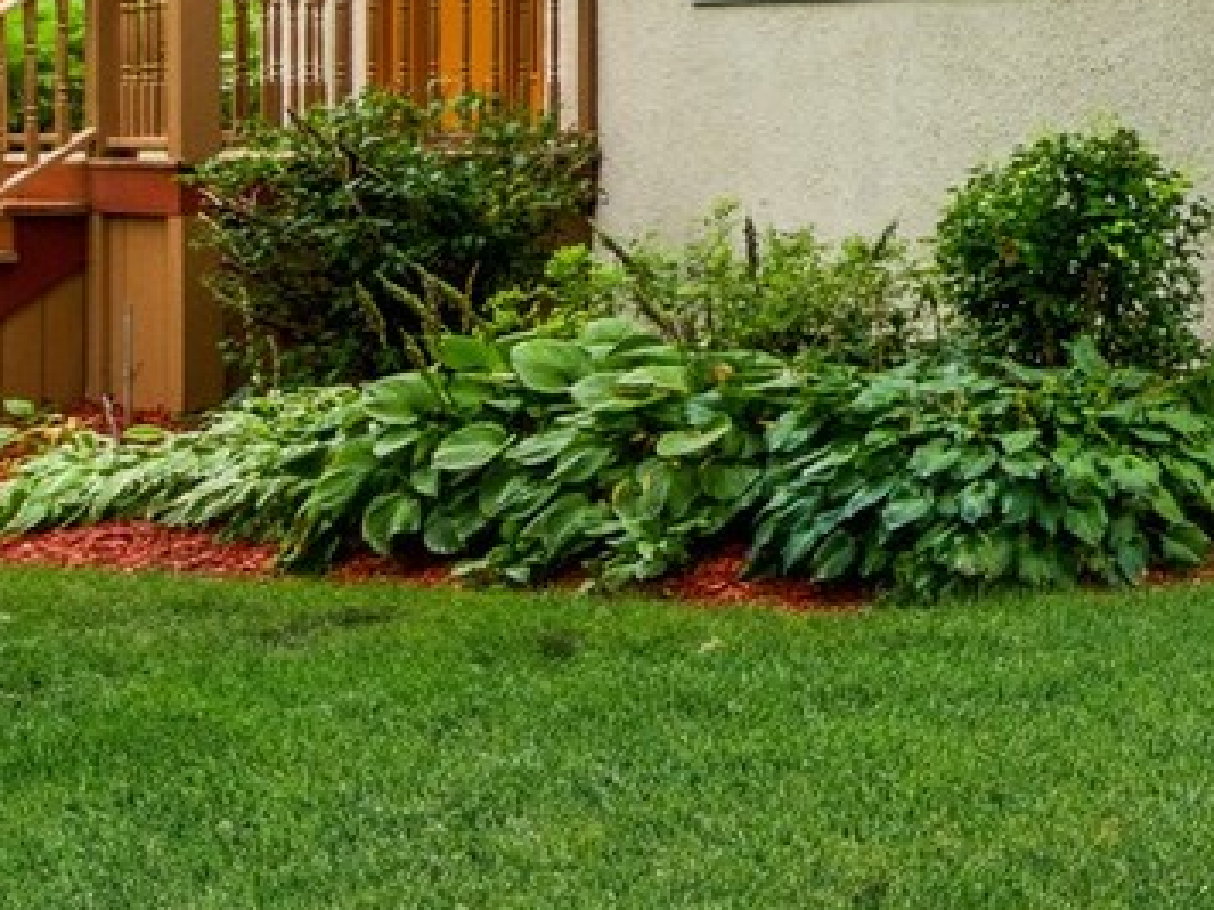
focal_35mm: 79
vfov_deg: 17.5
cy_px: -284
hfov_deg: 18.2
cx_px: 2319
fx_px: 2770
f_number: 8
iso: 200
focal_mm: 12
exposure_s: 1/60
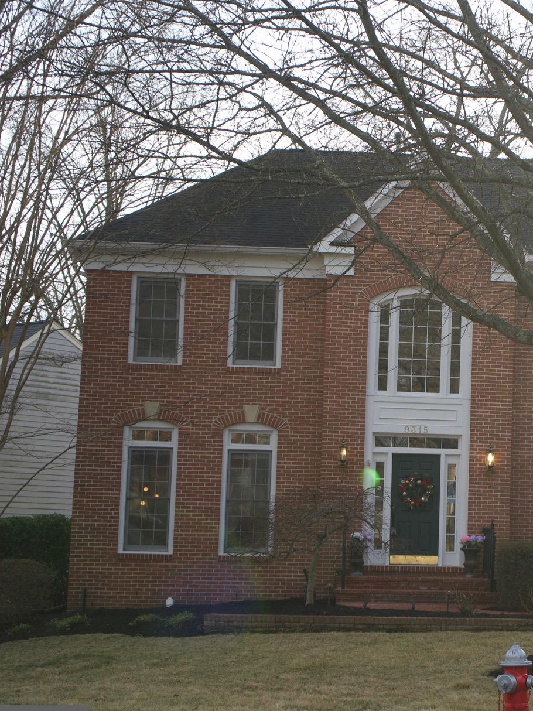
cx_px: 557
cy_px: 348
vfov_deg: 26.7
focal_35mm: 73
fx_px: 1499
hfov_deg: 19.5
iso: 100
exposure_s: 1/250
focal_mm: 45
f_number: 5
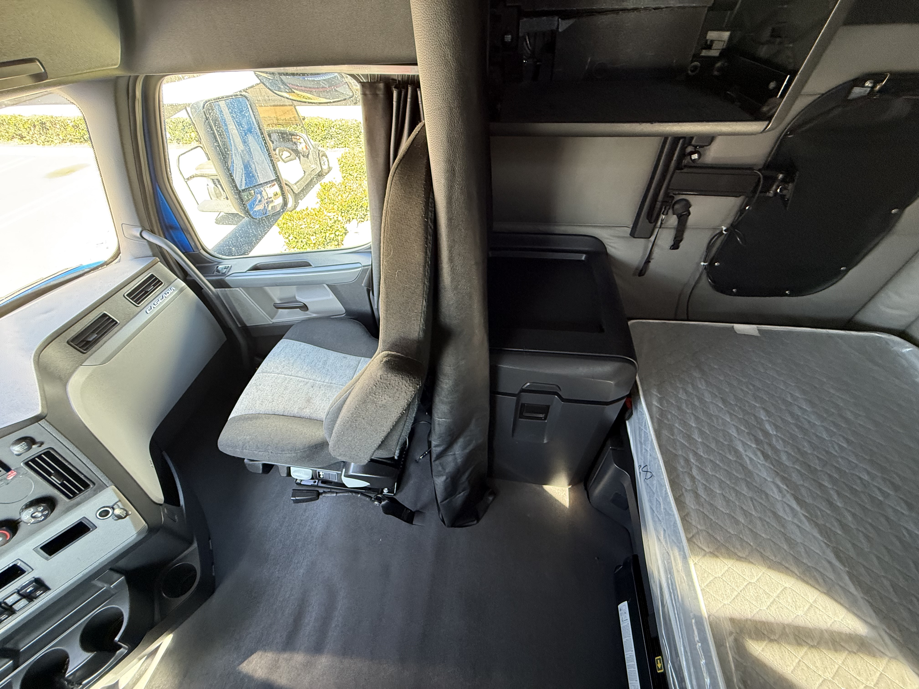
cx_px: 460
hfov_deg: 102.1
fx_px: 372
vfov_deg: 85.7
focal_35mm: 14
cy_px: 344
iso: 400
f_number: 2.2
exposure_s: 1/60
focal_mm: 2.22
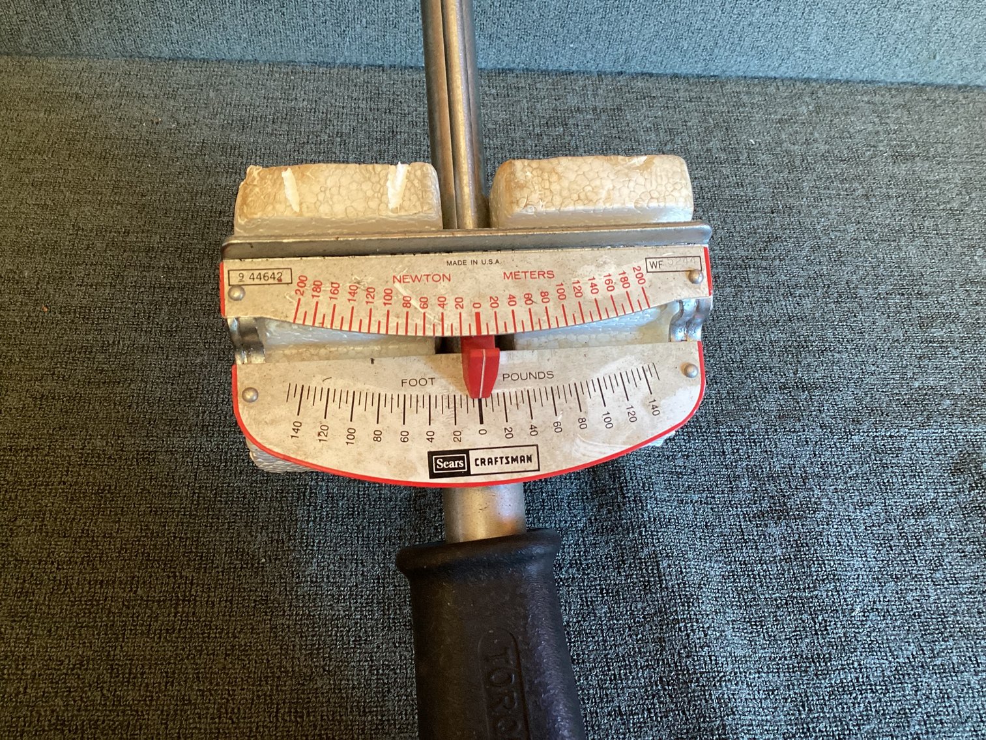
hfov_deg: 58.3
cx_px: 493
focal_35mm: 31
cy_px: 370
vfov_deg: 45.4
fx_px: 883
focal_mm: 3.3
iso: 100
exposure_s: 1/60
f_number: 2.4
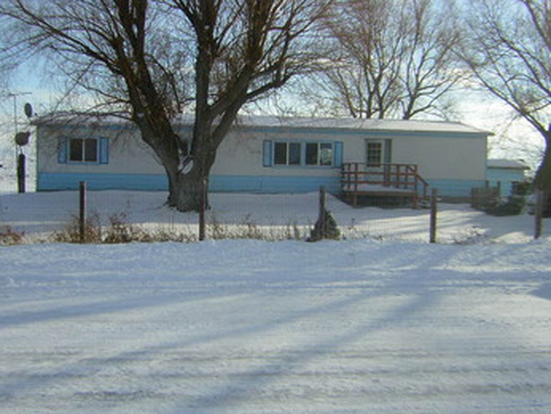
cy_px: 207
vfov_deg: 36.0
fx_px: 637
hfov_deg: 46.8
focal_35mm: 40
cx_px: 276
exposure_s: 1/486
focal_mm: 5.2
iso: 50
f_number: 5.4
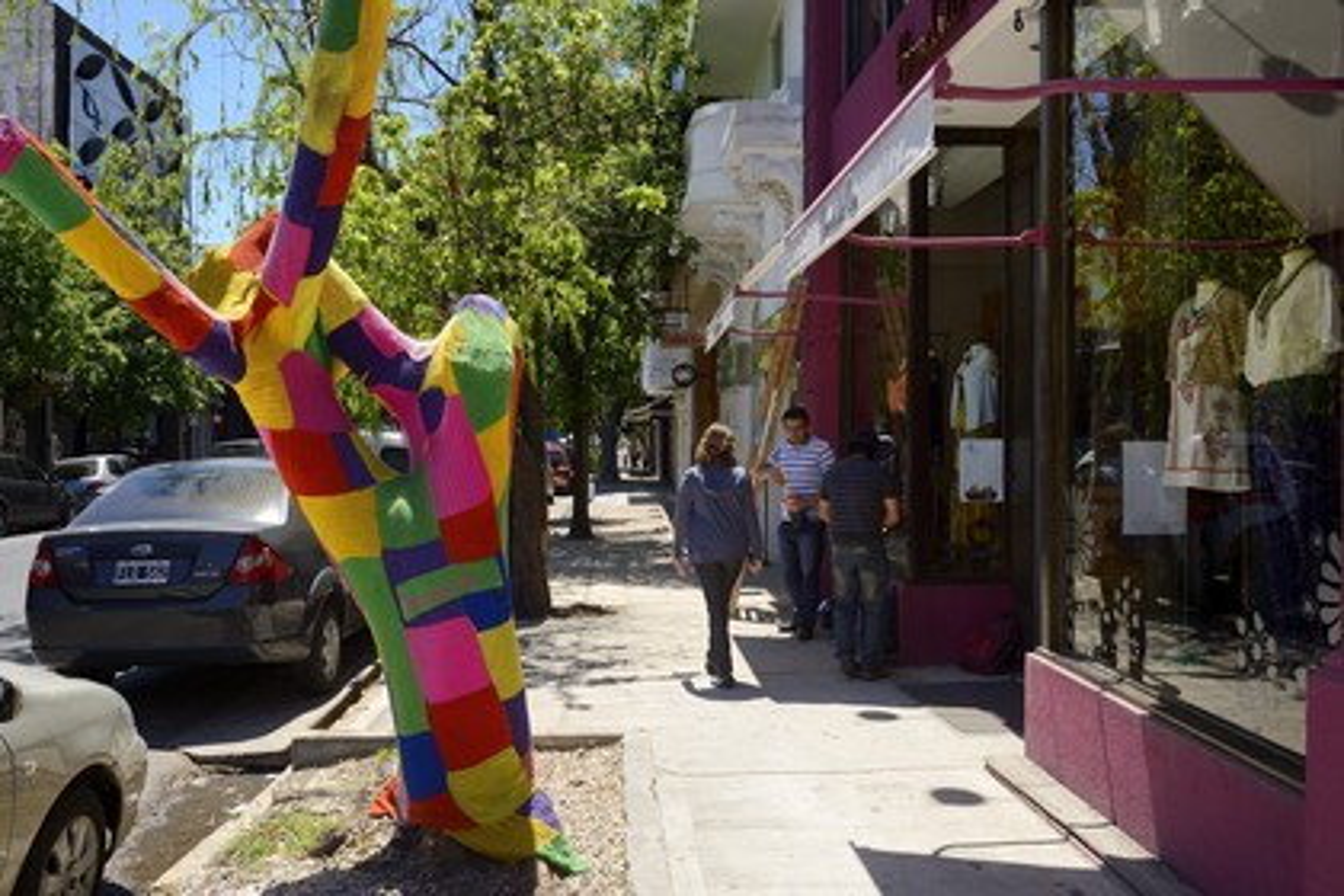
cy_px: 448
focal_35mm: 29
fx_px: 1083
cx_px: 672
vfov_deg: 45.0
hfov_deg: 63.7
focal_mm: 29
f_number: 9
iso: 200
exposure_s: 1/250
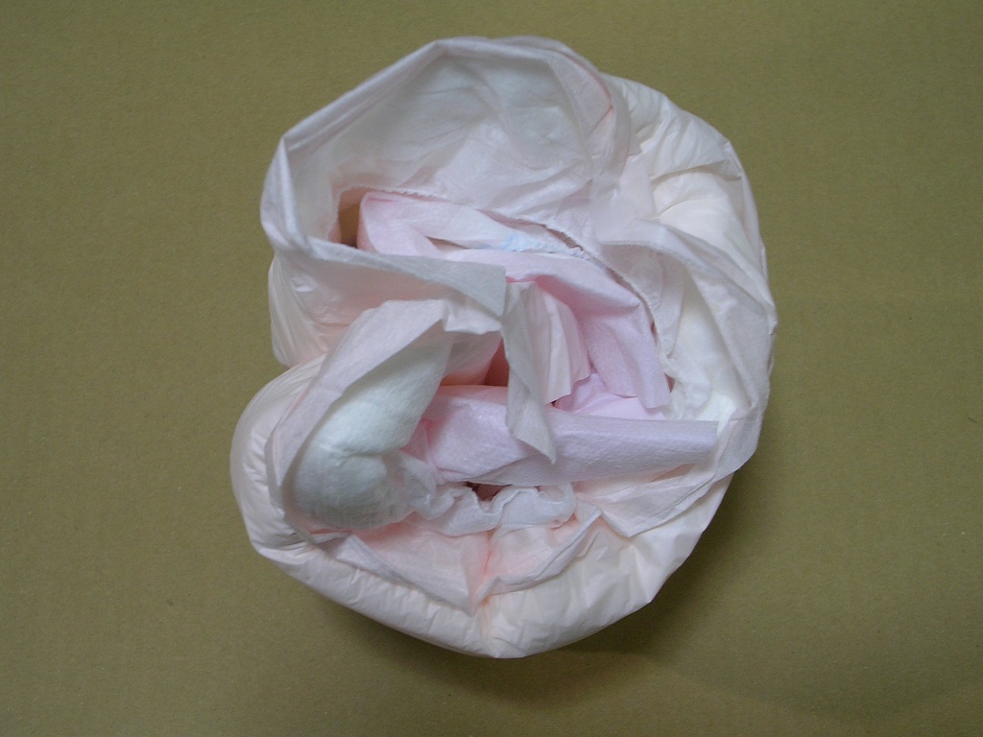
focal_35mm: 60
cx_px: 492
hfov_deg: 32.2
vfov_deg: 24.4
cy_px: 368
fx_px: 1704
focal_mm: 9.1
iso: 50
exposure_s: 1/7.7
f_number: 3.4
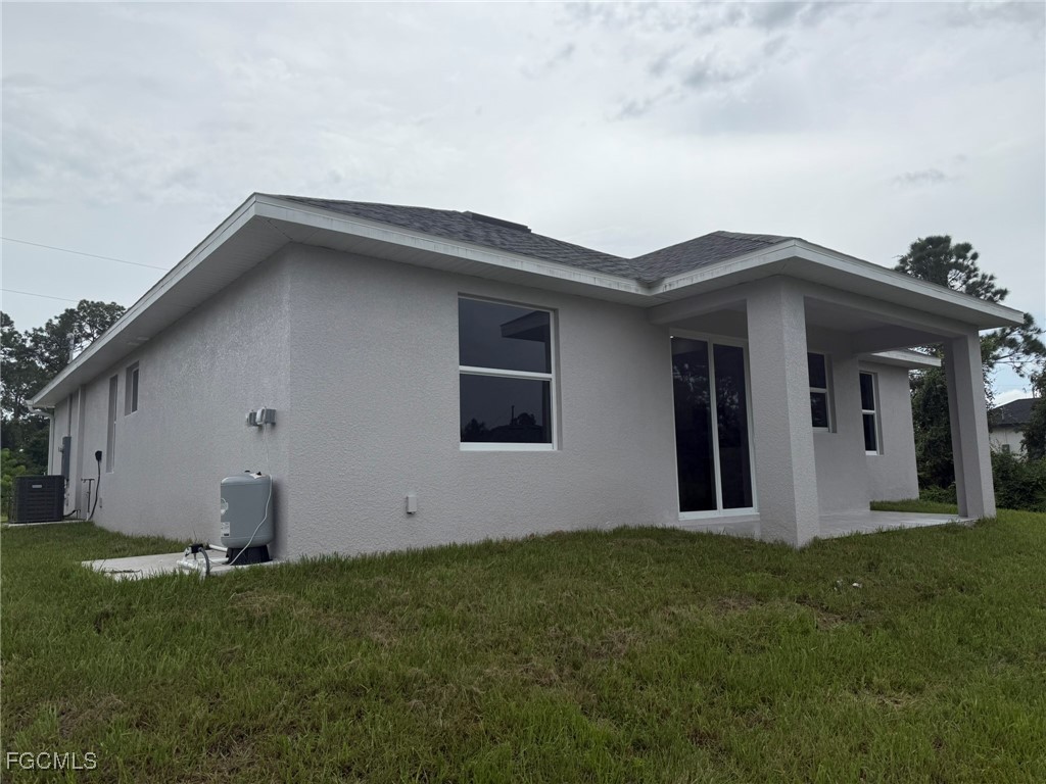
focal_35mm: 24
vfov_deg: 56.8
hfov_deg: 71.6
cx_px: 523
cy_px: 392
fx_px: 725
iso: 80
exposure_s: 1/9091
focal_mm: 6.76
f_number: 1.78
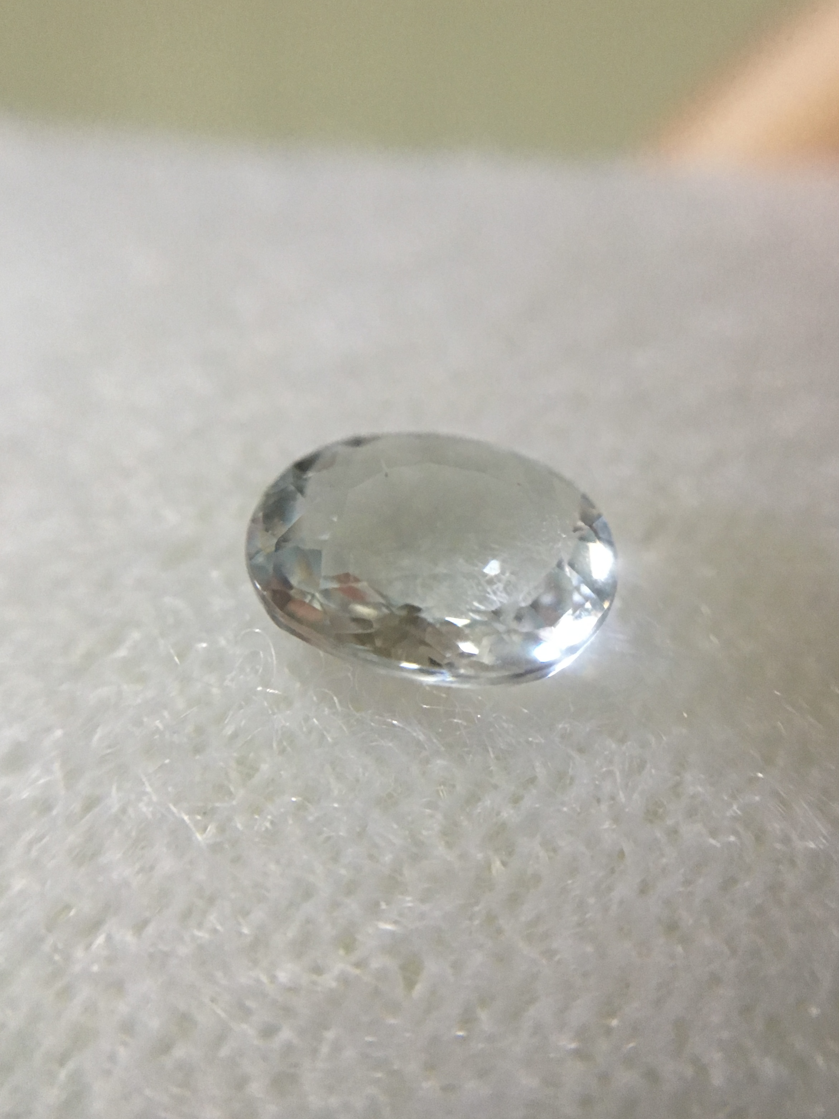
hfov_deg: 48.2
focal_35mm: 29
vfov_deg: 61.7
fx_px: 937
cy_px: 560
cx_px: 420
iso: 160
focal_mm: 4.15
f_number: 2.2
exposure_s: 1/33
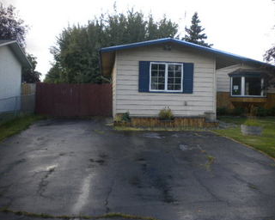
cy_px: 111
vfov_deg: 40.1
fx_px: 301
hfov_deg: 49.0
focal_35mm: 37
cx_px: 148
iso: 364
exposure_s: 1/730
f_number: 3.1
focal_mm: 6.3
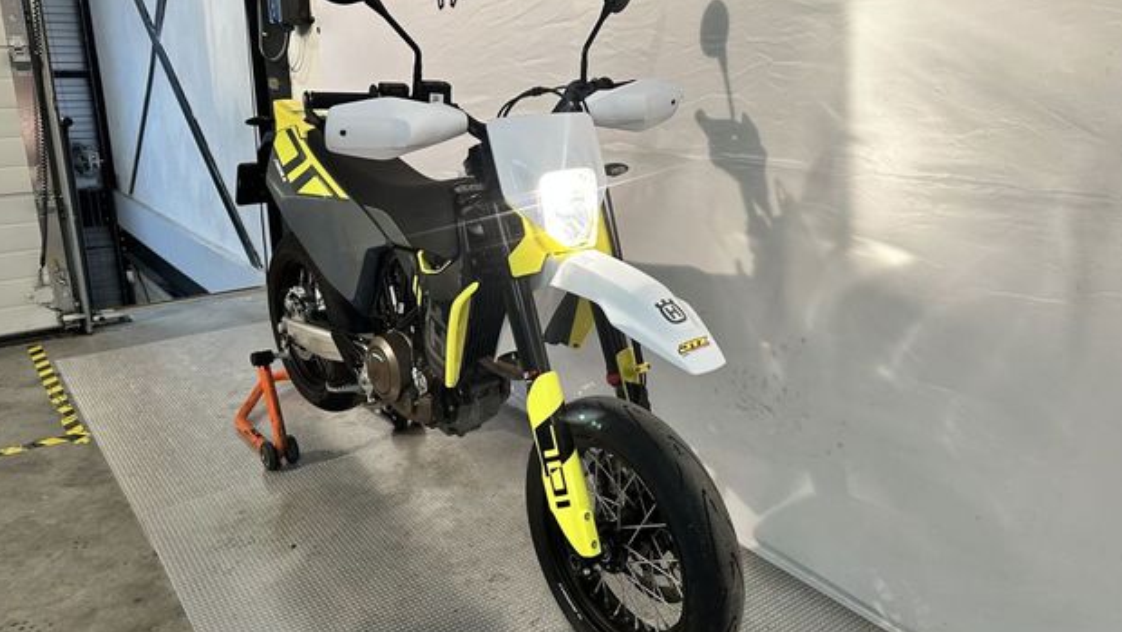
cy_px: 304
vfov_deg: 42.9
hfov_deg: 69.8
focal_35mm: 27
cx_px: 570
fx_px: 803
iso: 160
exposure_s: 1/50
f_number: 1.78
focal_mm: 6.86
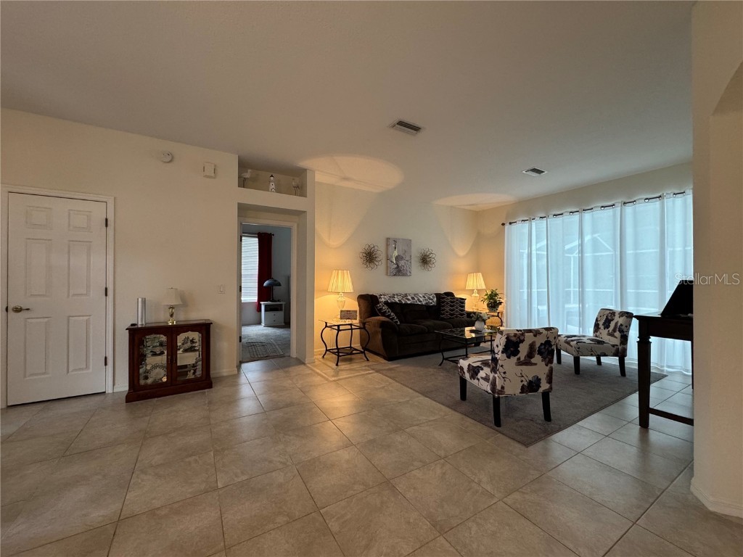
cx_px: 372
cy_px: 278
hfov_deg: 102.1
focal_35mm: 14
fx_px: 300
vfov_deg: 85.7
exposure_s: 1/60
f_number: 2.2
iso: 250
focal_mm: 2.22
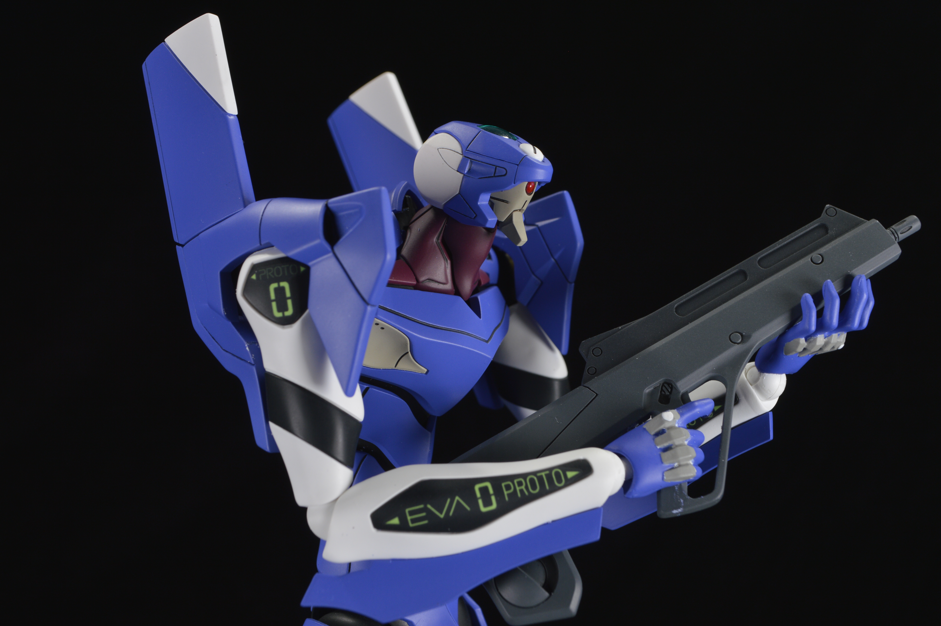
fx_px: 1136
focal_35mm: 44
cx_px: 470
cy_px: 313
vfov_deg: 30.8
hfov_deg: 45.0
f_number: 8
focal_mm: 29
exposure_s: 1/13
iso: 200
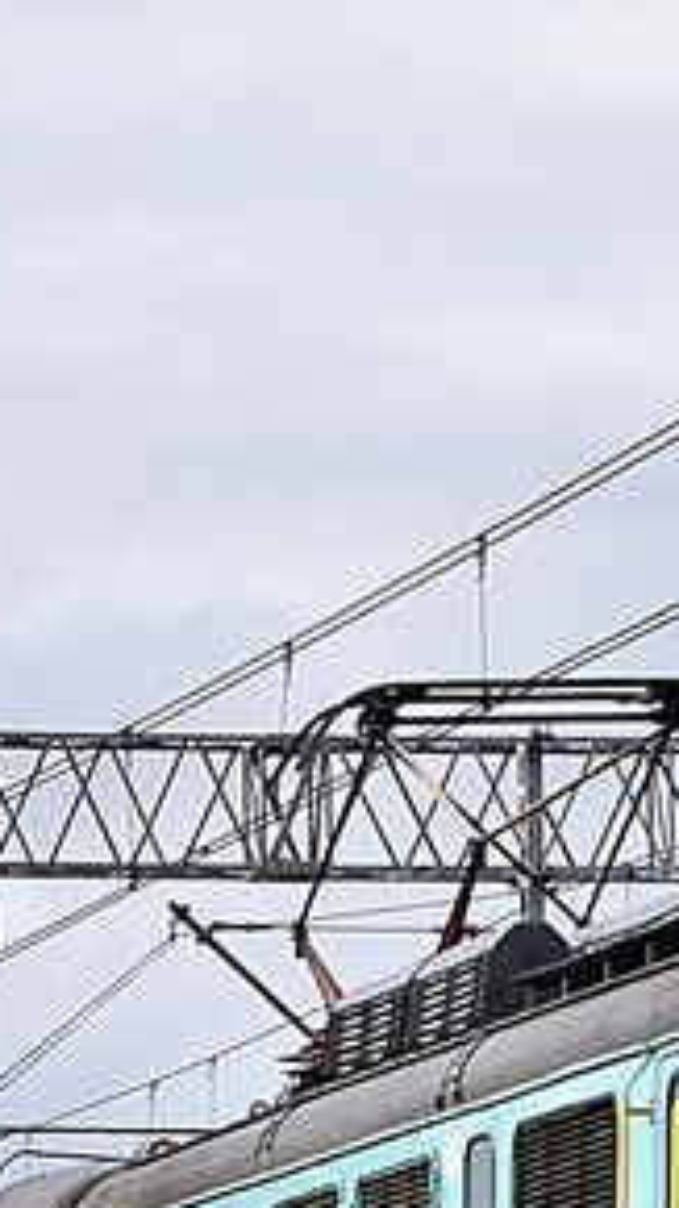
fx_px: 9992
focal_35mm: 312
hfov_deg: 3.9
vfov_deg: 6.8
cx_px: -204
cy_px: 1731
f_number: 5.6
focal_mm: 32
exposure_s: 1/400
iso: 100
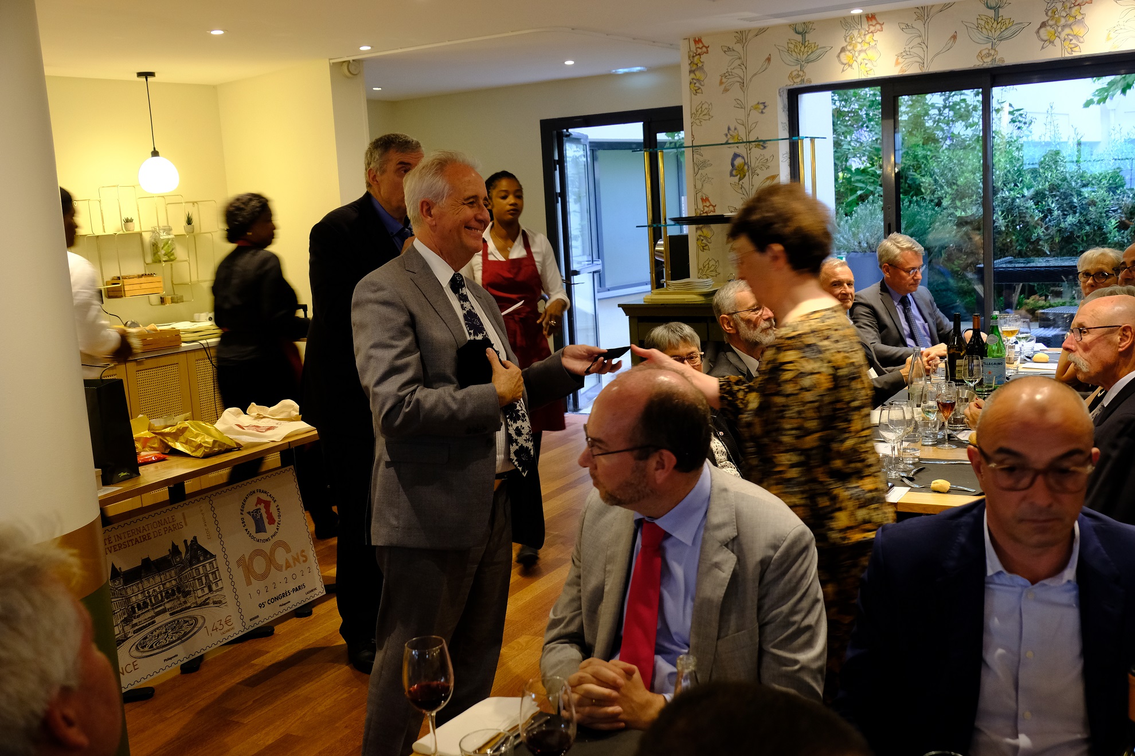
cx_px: 568
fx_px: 1103
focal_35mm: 35
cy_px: 378
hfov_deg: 54.4
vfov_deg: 37.9
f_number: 5
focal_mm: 23.3
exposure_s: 1/26
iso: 1600
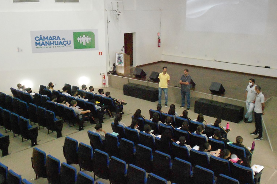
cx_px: 139
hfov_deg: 49.6
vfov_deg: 34.2
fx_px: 300
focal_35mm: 39
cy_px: 95
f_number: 3.9
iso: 1600
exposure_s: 1/30
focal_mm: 6.7
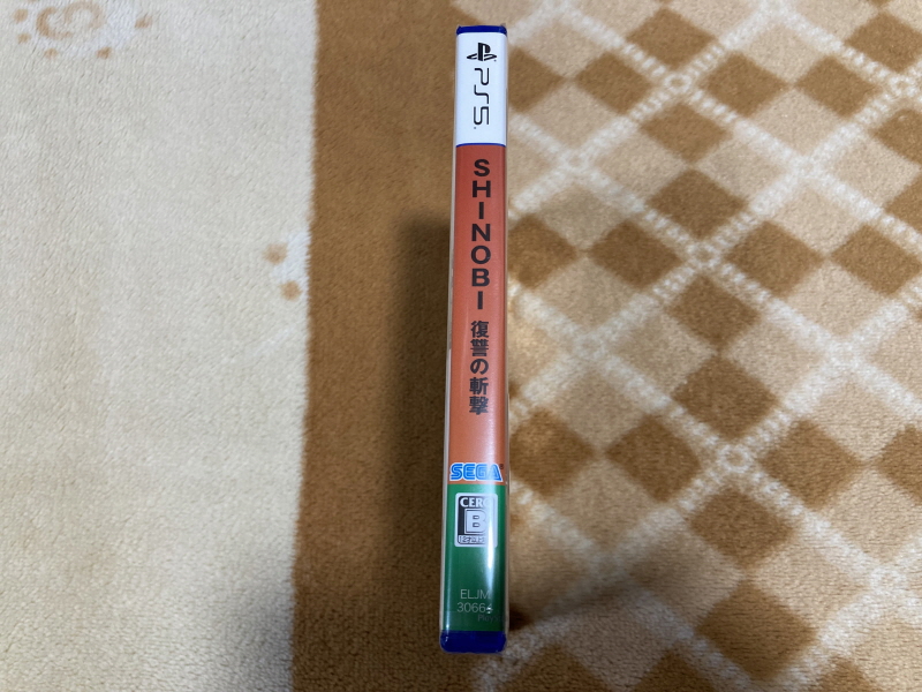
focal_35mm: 28
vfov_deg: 49.7
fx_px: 746
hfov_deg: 63.4
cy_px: 346
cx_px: 461
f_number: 1.8
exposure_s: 1/50
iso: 100
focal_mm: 3.99
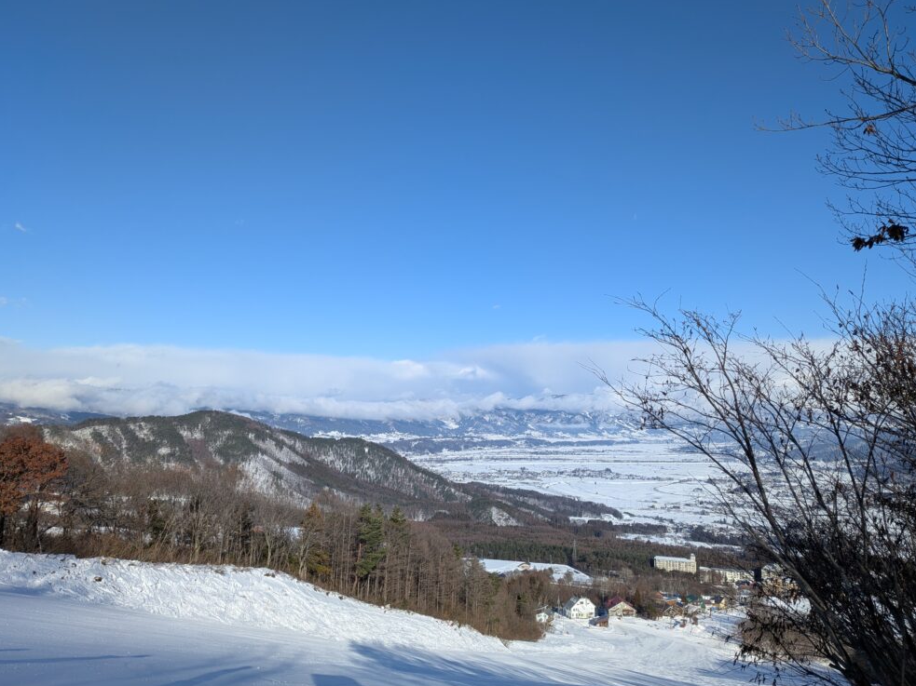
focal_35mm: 25
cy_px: 354
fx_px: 661
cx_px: 458
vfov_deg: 54.9
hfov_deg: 69.4
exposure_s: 1/2653
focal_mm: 4.53
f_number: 1.7
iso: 32
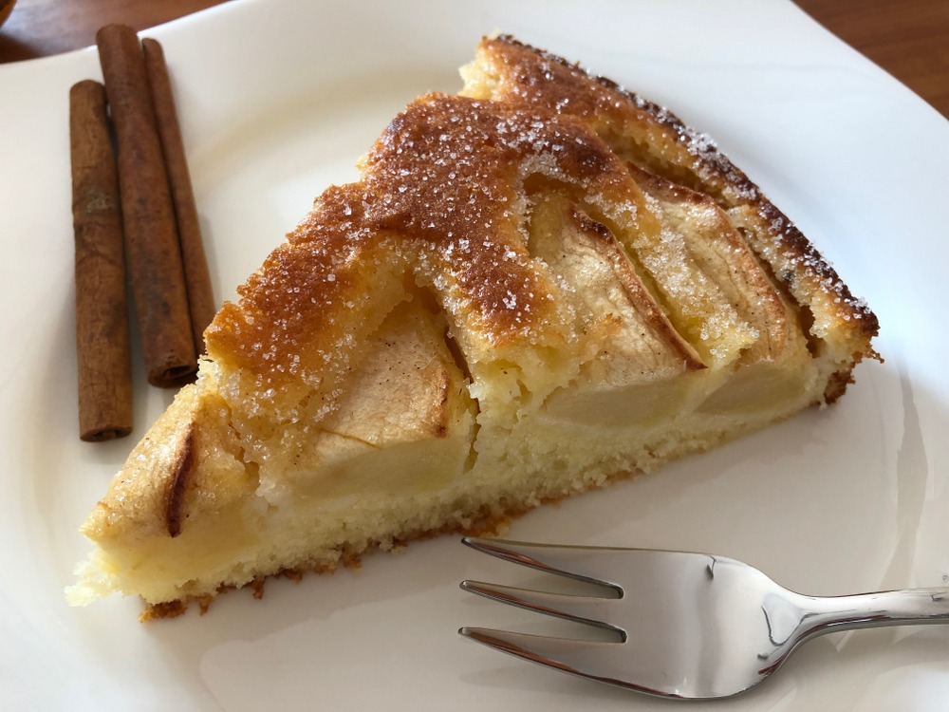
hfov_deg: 63.4
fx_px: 768
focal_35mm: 28
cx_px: 474
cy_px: 356
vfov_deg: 49.7
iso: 32
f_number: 1.8
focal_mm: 3.99
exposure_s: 1/30
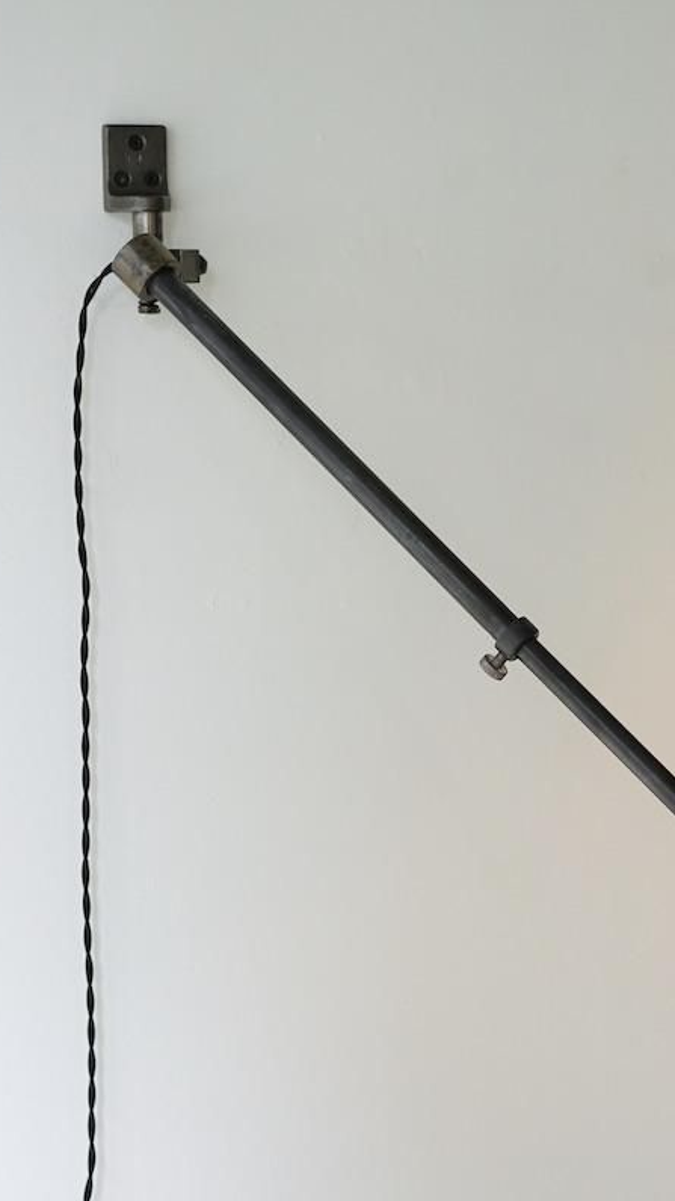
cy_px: 600
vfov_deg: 24.5
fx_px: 2769
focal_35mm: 87
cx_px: 545
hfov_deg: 13.8
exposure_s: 1/125
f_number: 4
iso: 800
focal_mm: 55
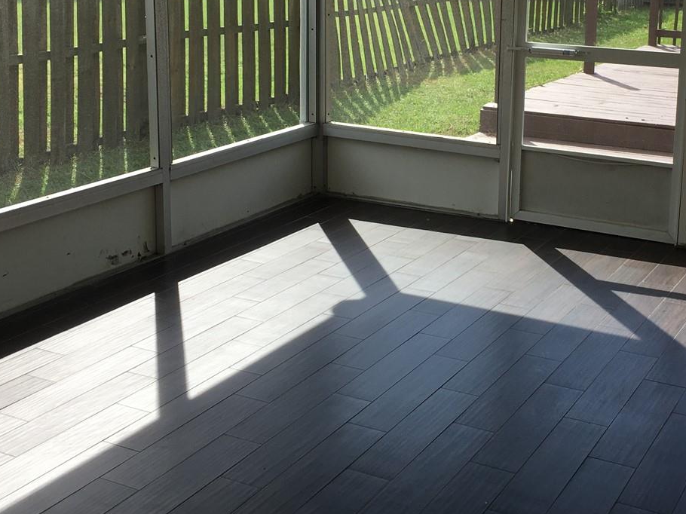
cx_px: 425
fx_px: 1010
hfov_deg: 37.3
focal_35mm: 51
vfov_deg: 28.1
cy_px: 129
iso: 25
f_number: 2.2
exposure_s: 1/487
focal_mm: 4.15
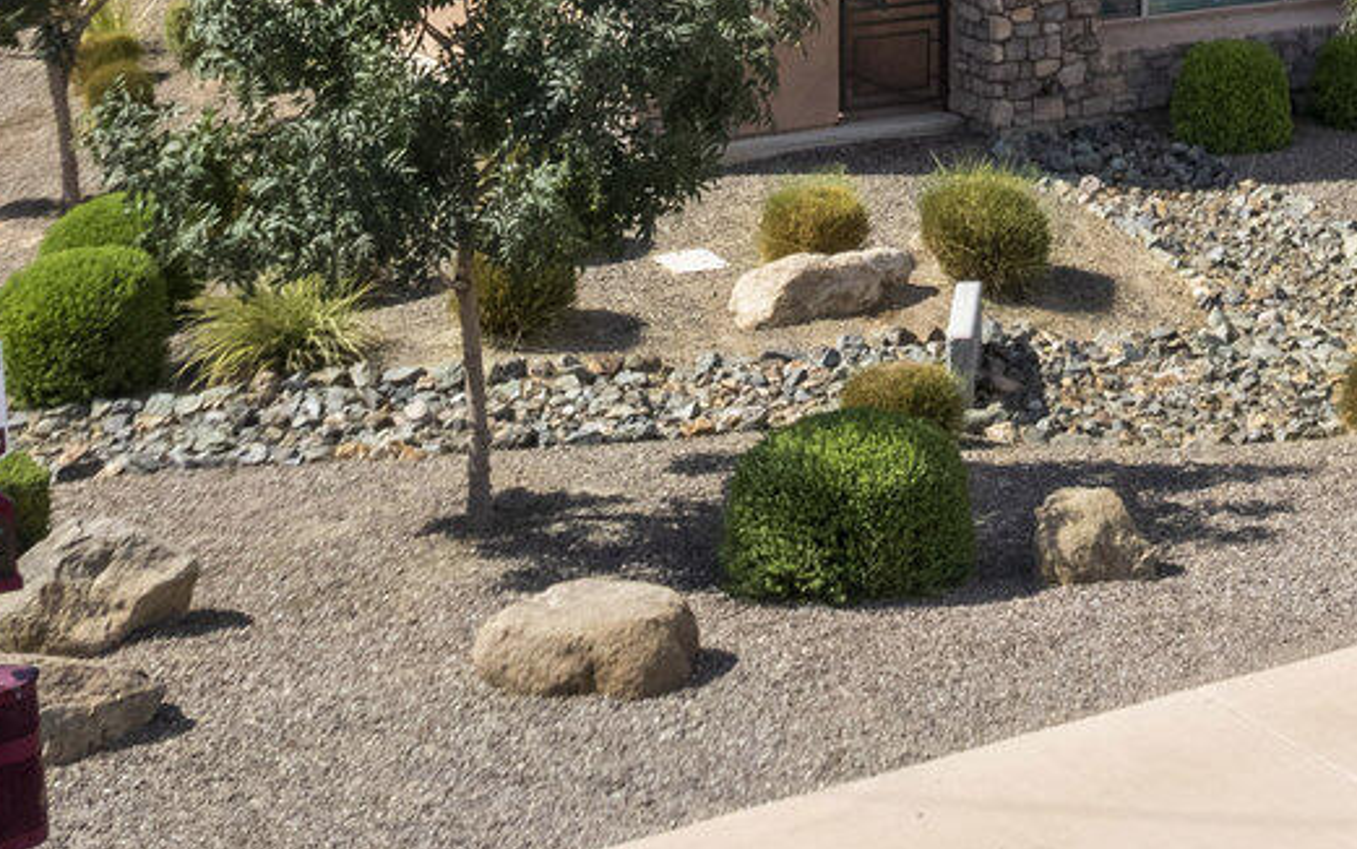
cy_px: -513
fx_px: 3182
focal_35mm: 86
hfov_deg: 23.3
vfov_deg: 14.0
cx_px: 1274
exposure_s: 1/200
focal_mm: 8.38
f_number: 2.8
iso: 100
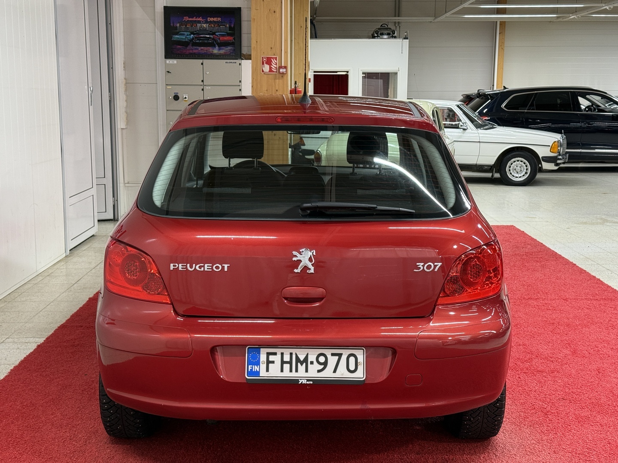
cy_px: 232
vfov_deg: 30.3
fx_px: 857
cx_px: 309
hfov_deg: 39.7
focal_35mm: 48
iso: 125
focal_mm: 6.76
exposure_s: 1/60
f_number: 1.78
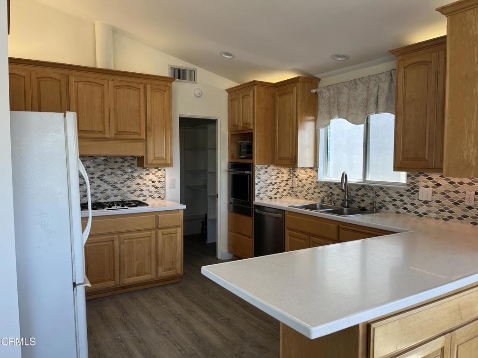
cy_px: 179
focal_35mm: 26
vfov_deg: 53.1
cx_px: 239
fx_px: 359
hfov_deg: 67.3
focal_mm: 5.1
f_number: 1.6
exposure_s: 1/120
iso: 40
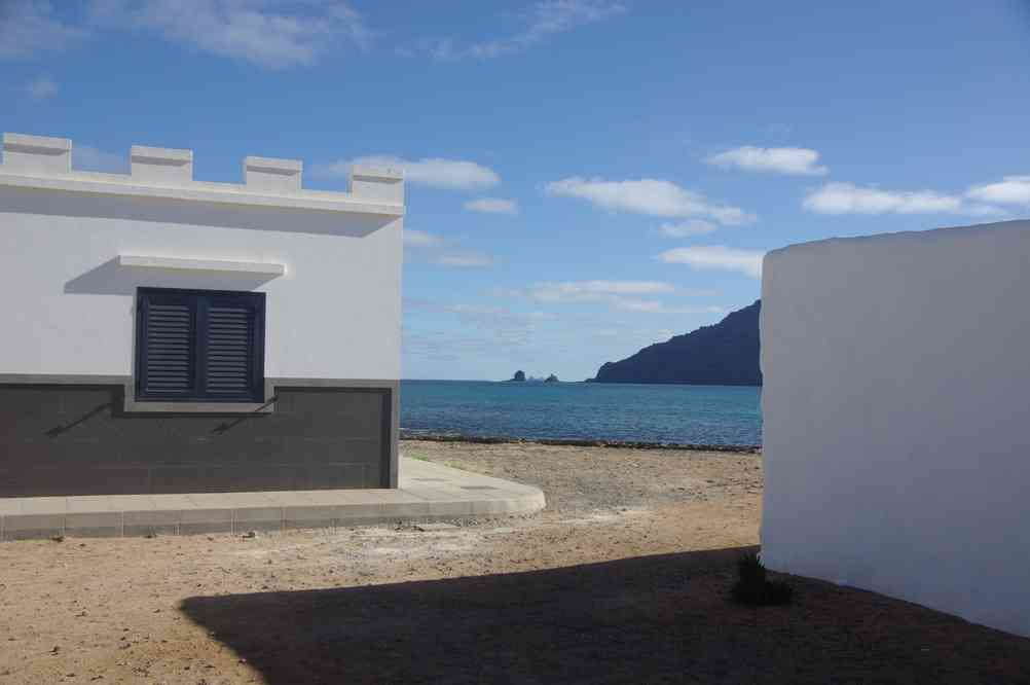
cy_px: 342
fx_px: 1153
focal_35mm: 40
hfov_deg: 48.1
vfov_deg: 33.1
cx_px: 515
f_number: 8
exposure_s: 1/350
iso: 100
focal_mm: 26.9
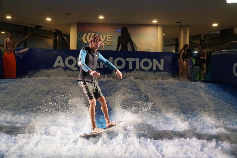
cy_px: 79
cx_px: 118
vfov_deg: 36.9
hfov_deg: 53.1
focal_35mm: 36
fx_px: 237
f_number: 4
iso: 1600
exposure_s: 1/320
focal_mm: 24
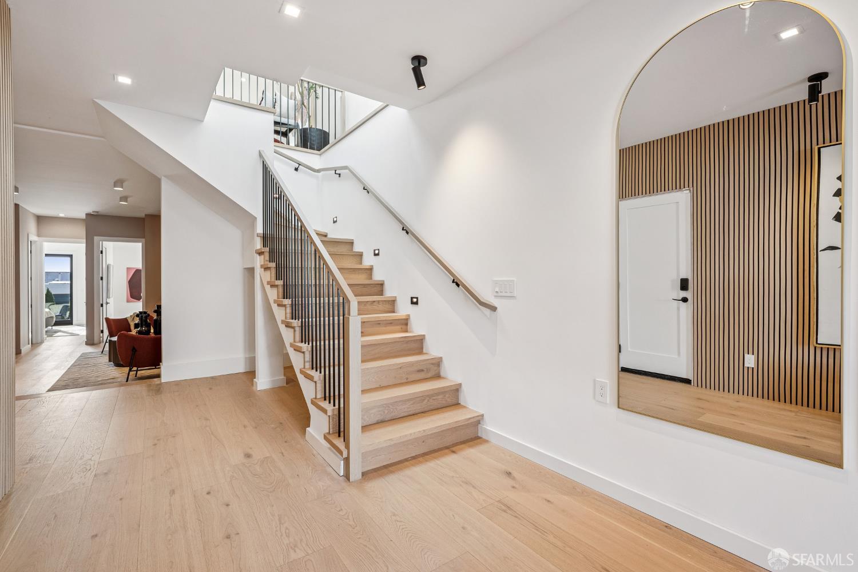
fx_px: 381
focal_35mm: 16
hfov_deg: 96.7
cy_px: 286
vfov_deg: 73.7
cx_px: 429
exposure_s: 1/60
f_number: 8
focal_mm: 16
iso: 640
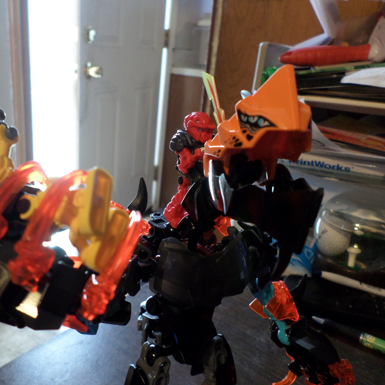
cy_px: 193
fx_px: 377
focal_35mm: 30
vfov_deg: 54.0
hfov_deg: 53.7
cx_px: 156
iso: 160
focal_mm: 4.5
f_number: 2.5
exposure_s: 1/8
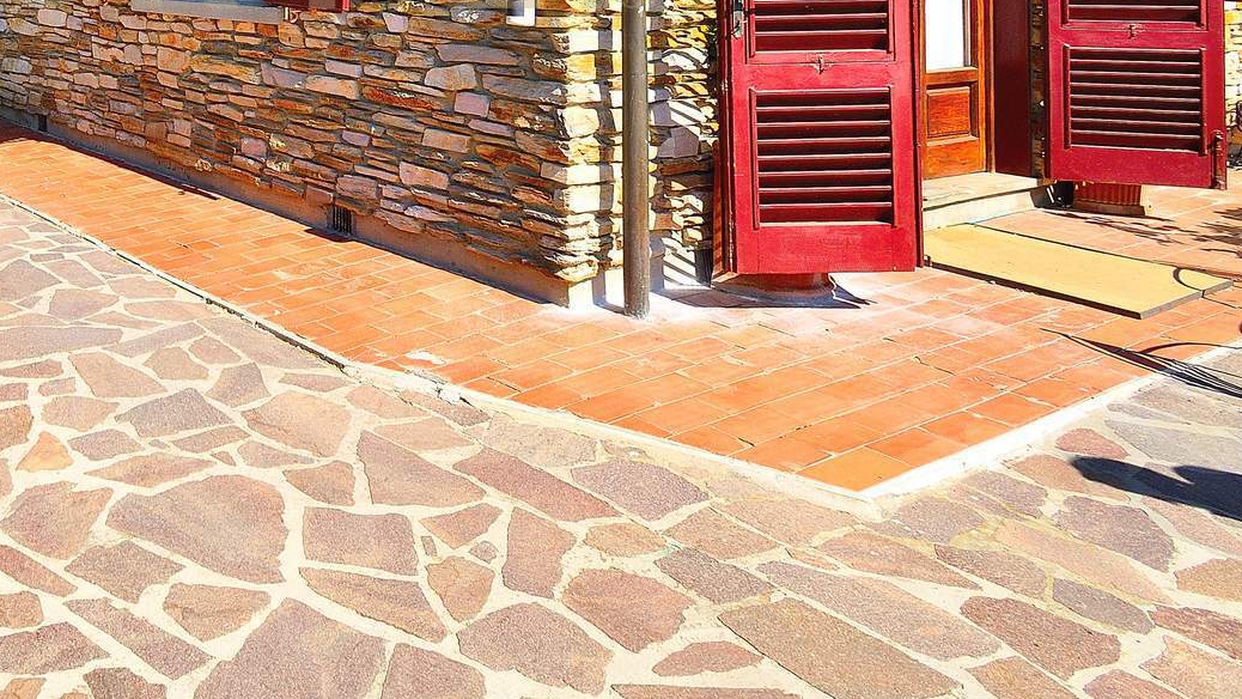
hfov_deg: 51.6
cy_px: -60
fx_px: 1021
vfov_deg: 33.2
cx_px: 30
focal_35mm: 31
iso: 200
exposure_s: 1/400
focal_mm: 10
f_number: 10
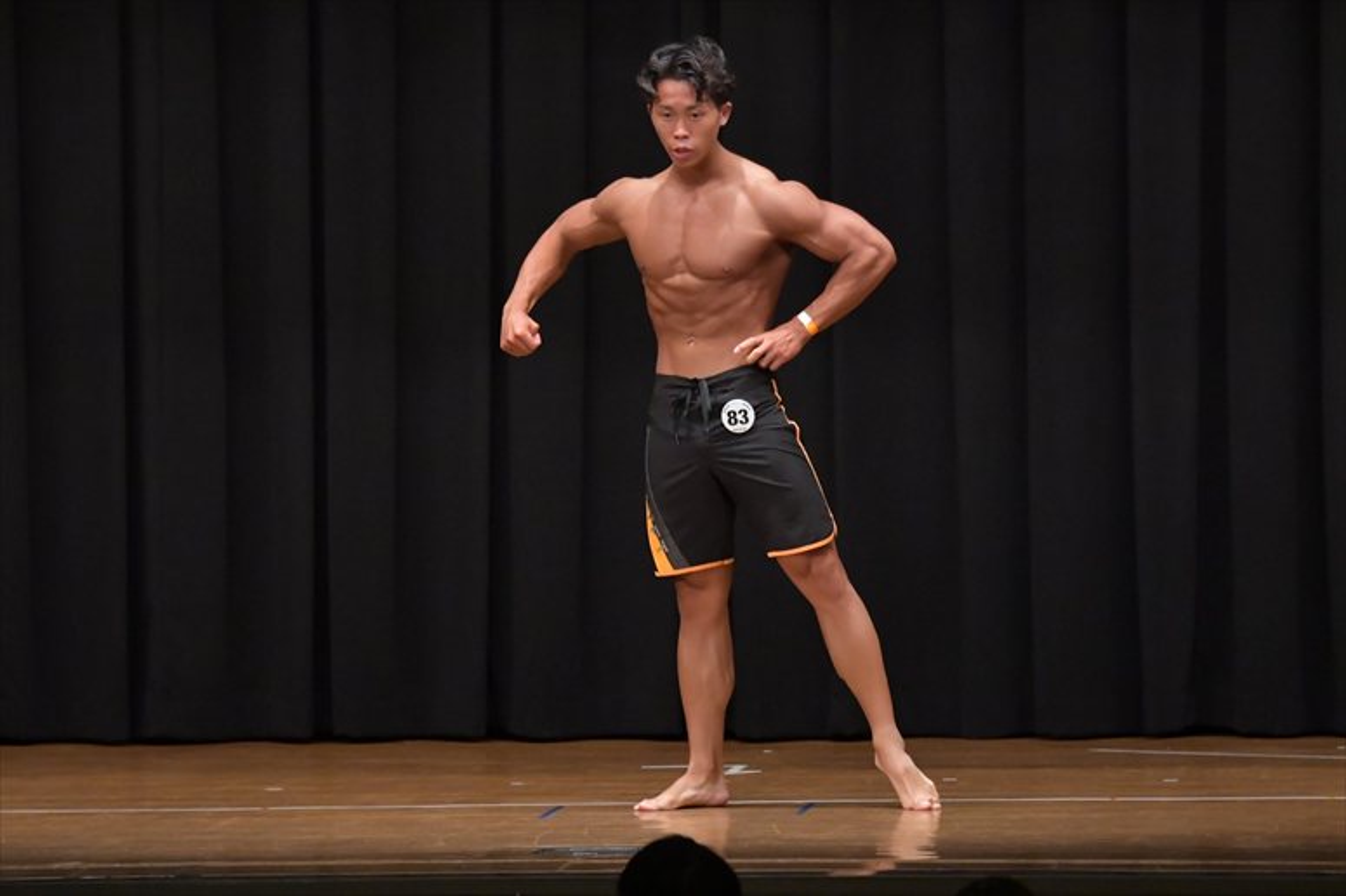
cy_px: 448
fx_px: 8409
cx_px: 673
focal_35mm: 225
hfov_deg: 9.2
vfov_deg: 6.1
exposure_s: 1/400
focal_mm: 150
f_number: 5.6
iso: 6400
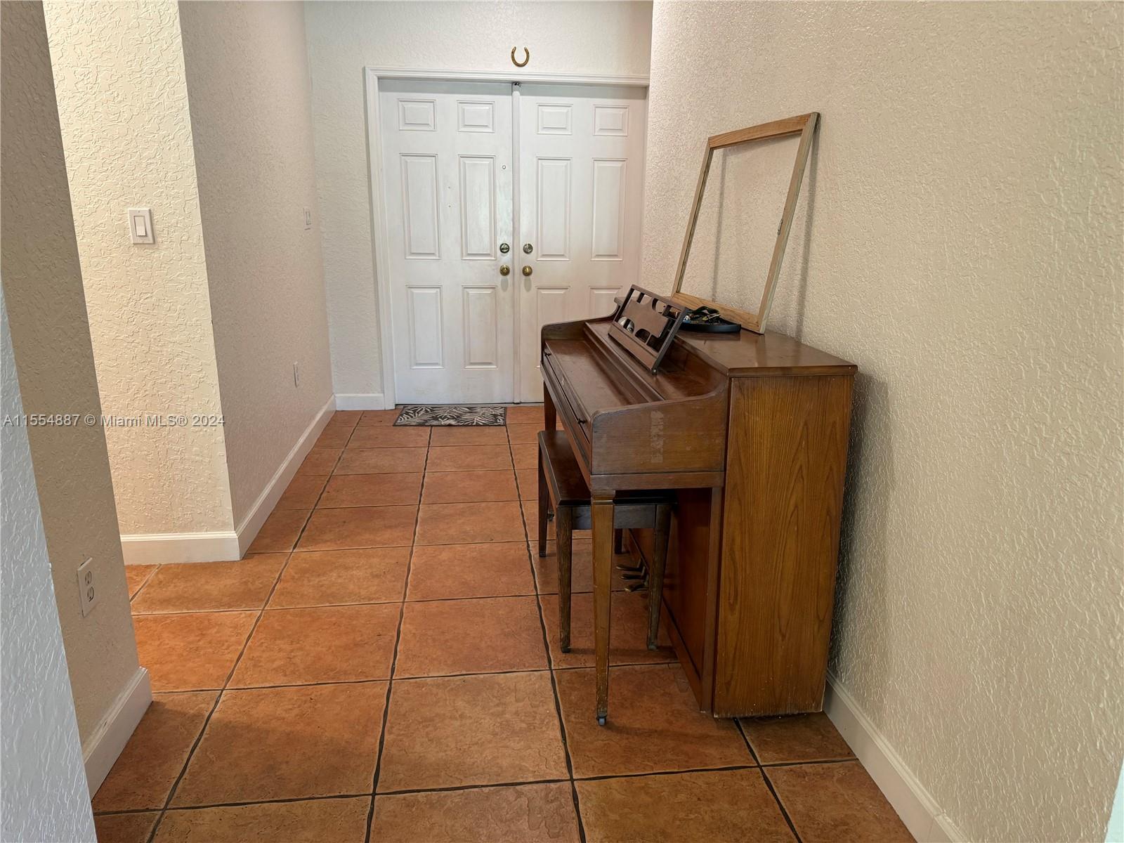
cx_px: 562
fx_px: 779
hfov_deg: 71.6
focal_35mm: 24
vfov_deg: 56.8
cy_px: 422
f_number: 1.78
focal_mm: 6.86
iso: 200
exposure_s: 1/60
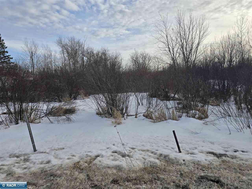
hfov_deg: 73.9
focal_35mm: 23
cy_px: 94
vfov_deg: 58.9
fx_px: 167
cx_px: 126
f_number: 1.7
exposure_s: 1/794
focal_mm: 6.3
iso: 12
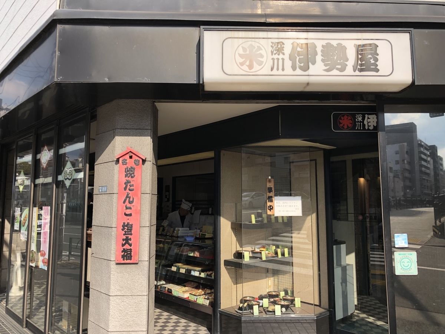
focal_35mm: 28
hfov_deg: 63.4
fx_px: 360
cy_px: 167
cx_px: 222
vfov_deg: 49.7
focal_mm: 3.99
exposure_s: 1/1021
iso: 20
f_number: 1.8
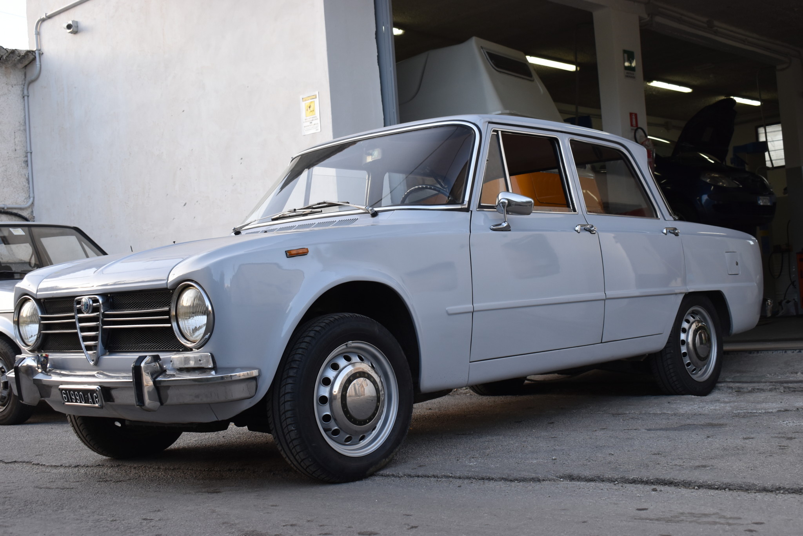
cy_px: 268
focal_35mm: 46
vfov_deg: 29.0
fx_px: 1038
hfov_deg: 42.3
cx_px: 402
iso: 400
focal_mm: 31
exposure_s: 1/200
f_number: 7.1
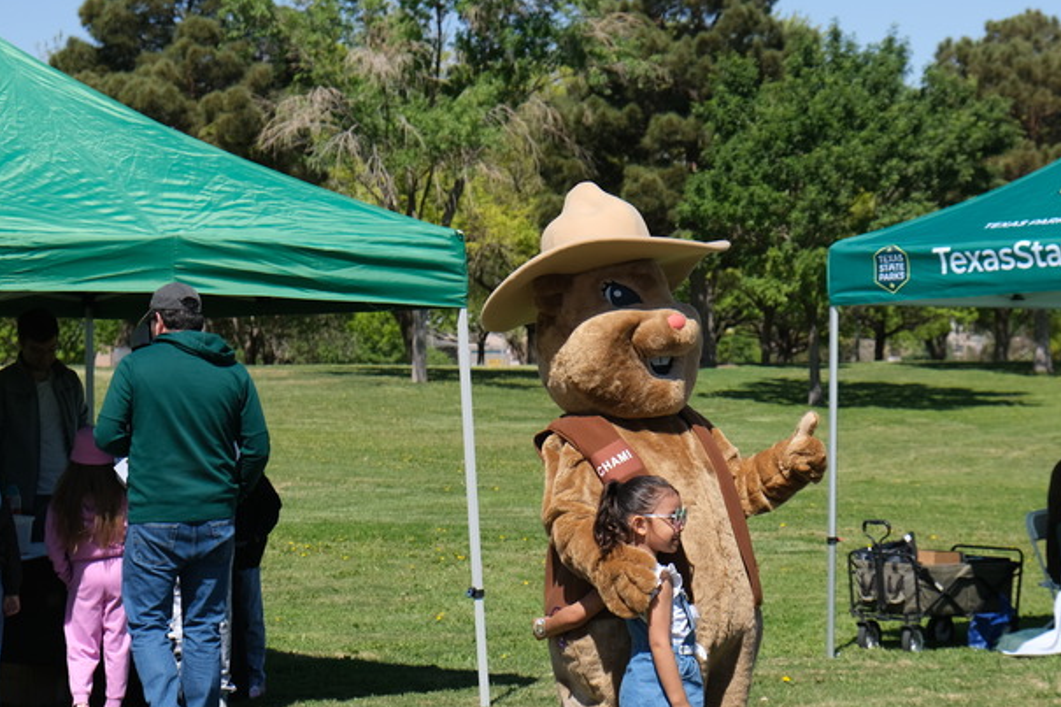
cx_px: 595
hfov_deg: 19.1
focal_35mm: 107
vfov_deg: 12.8
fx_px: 3152
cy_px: 423
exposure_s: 1/680
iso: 160
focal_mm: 55
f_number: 5.6
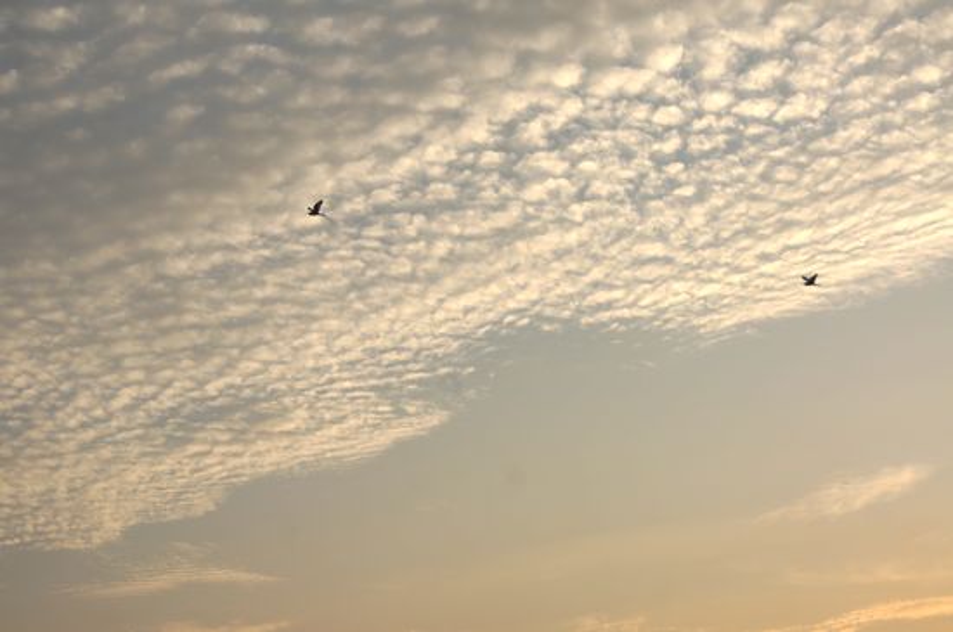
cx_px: 476
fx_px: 2181
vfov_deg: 16.5
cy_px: 316
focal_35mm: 82
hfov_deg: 24.7
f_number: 6.3
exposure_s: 1/800
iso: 100
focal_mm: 55
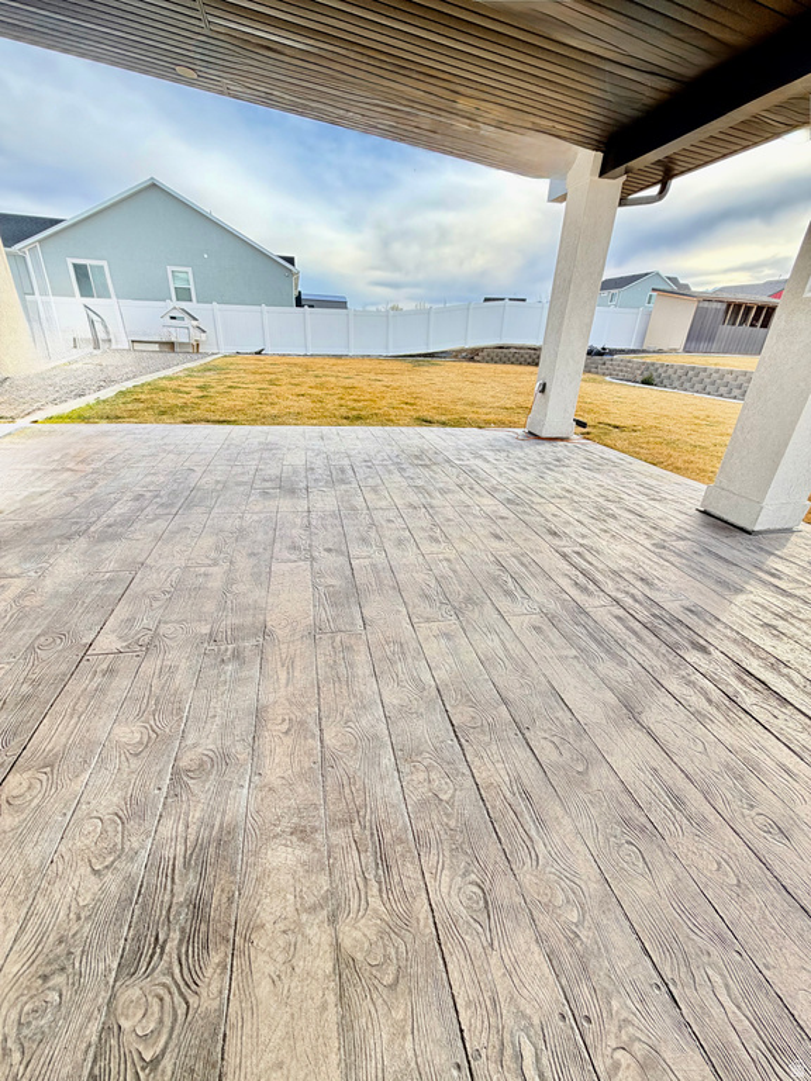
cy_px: 540
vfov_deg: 102.1
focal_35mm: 14
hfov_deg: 85.7
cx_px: 406
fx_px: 437
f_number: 2.2
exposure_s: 1/259
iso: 50
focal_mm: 2.22
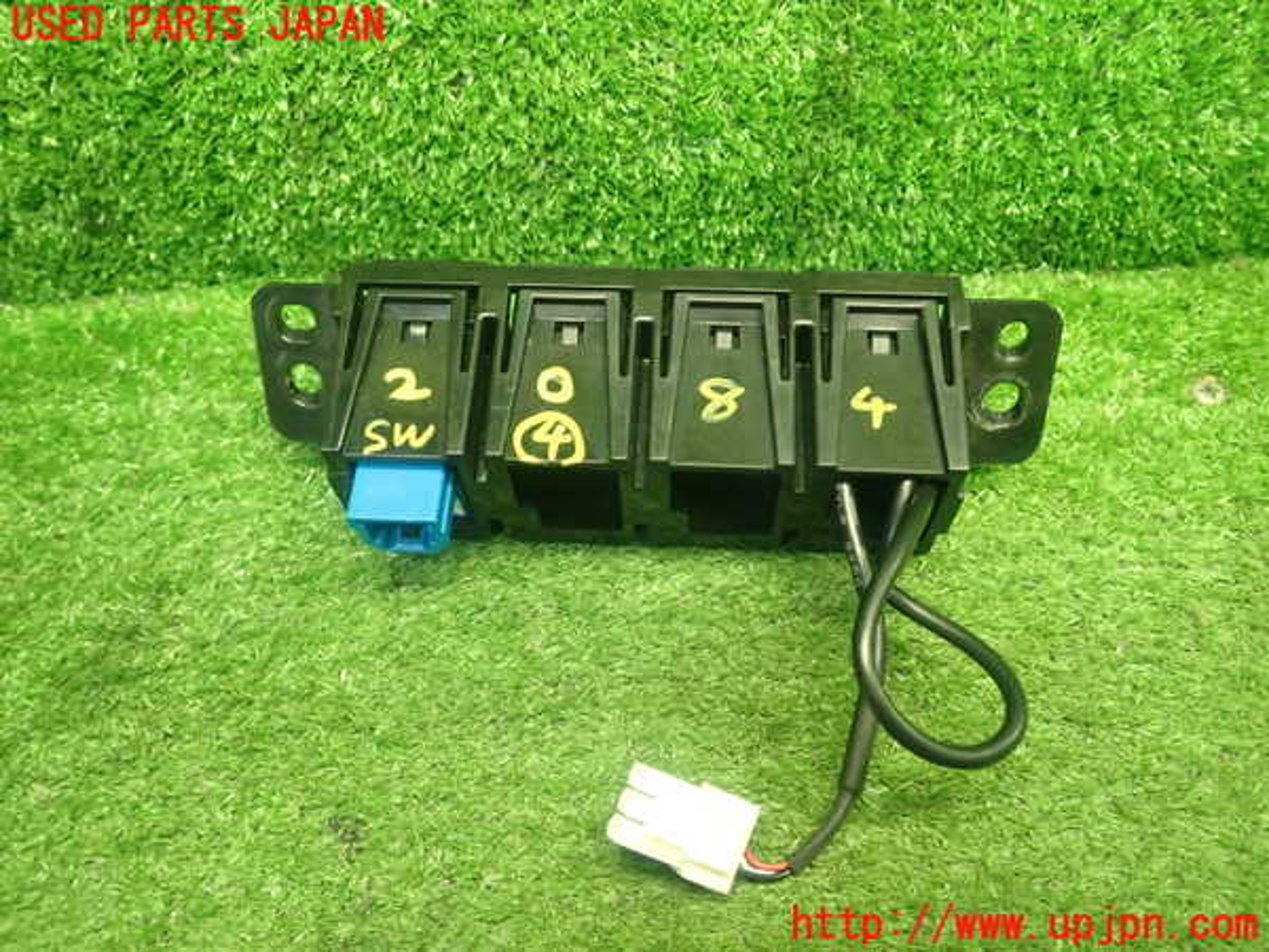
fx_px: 1026
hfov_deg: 63.4
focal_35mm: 28
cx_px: 634
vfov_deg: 49.7
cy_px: 476
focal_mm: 5.05
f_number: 2.2
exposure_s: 1/30
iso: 400
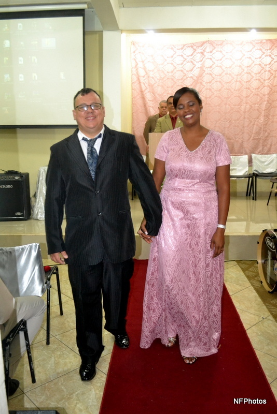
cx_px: 138
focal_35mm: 33
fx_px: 381
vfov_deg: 57.2
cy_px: 207
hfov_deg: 40.0
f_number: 3.8
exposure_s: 1/60
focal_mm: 22
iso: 3200
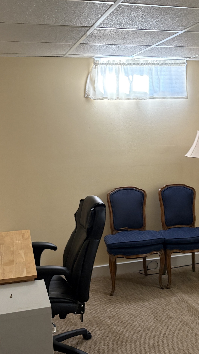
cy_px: 181
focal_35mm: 46
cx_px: 155
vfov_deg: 44.6
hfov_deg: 25.6
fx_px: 432
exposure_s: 1/60
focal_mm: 5.96
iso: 320
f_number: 1.6
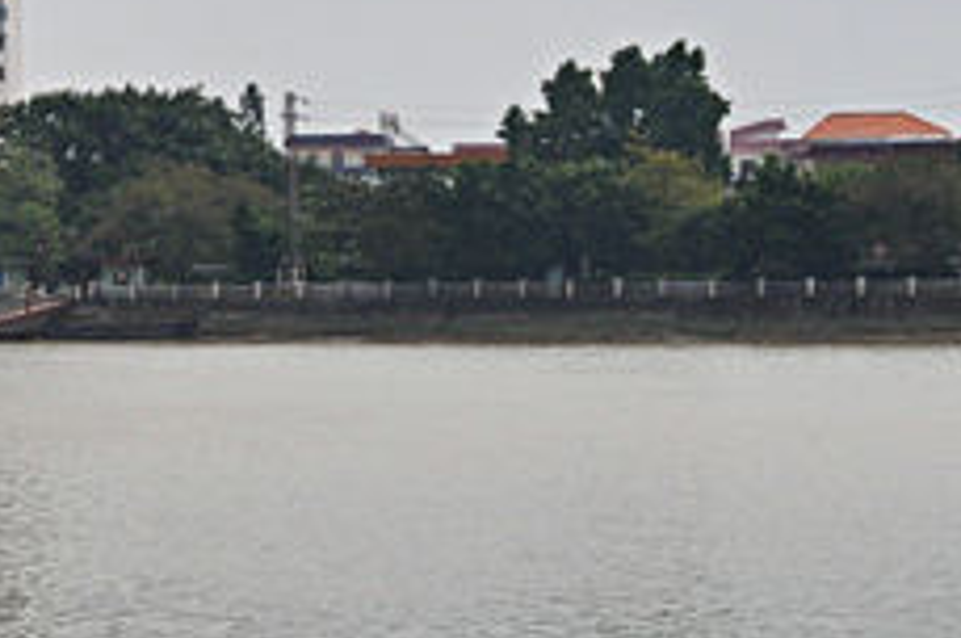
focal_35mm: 188
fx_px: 5011
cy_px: 290
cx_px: -646
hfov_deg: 10.4
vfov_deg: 7.3
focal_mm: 28
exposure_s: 1/400
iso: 200
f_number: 11
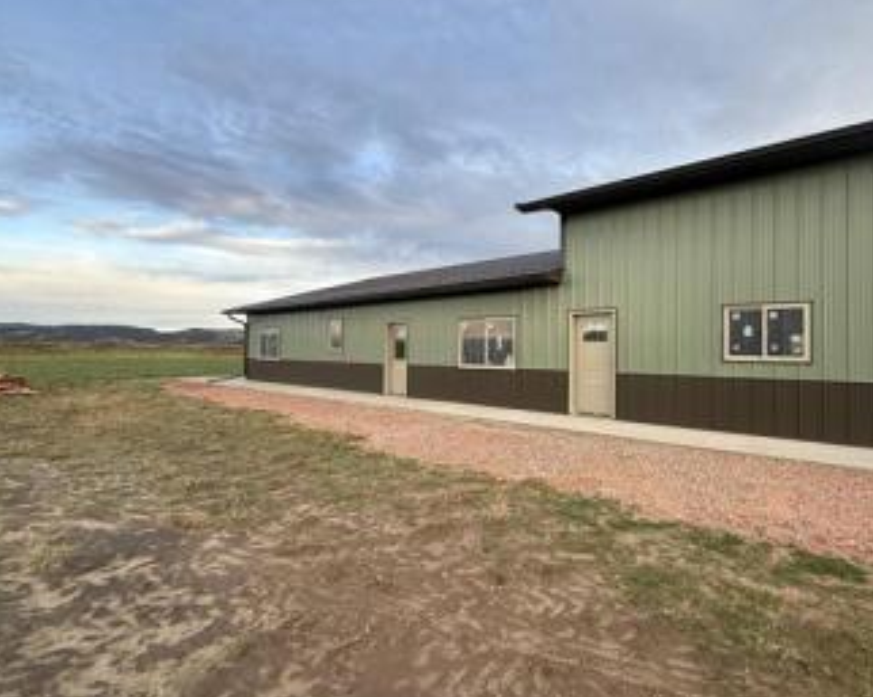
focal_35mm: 17
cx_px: 529
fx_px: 439
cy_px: 342
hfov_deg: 88.4
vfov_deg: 76.9
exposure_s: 1/204
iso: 50
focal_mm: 2.22
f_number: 2.2
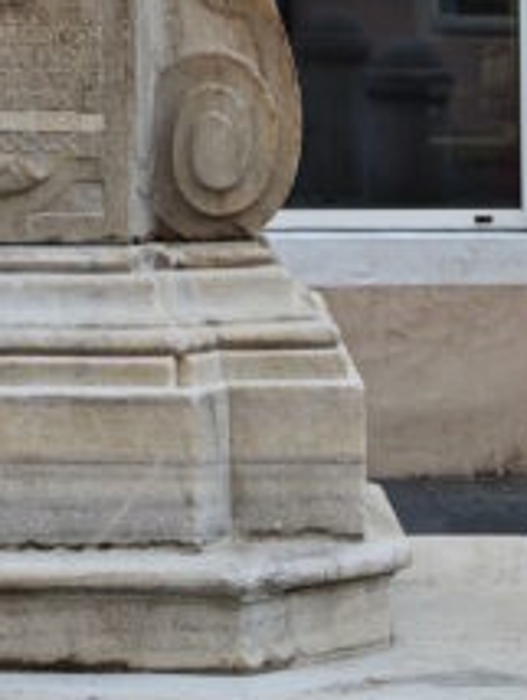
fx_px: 4457
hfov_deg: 6.8
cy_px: -347
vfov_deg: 8.8
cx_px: 101
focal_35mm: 220
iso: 50
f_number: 2
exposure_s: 1/142
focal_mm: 8.72
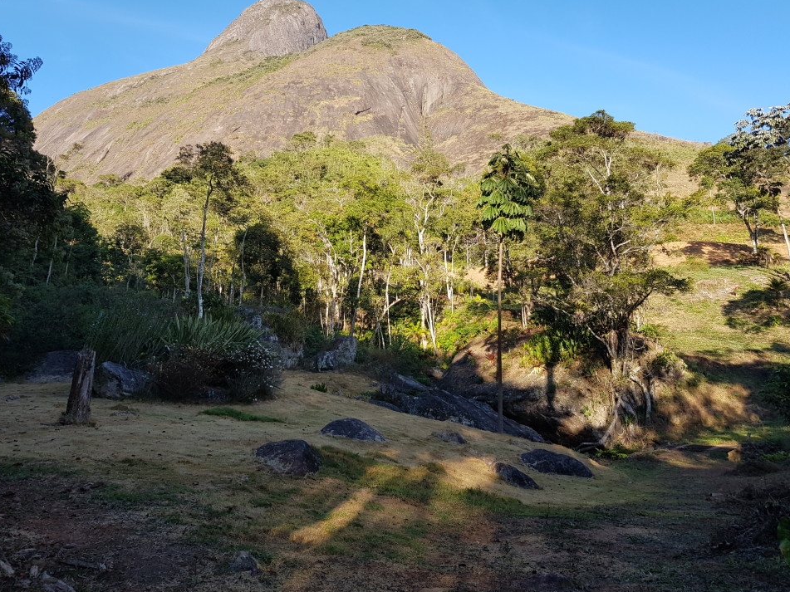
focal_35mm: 28
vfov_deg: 49.7
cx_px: 392
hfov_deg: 63.4
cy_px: 276
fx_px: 639
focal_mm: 4.2
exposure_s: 1/632
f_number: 1.7
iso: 40
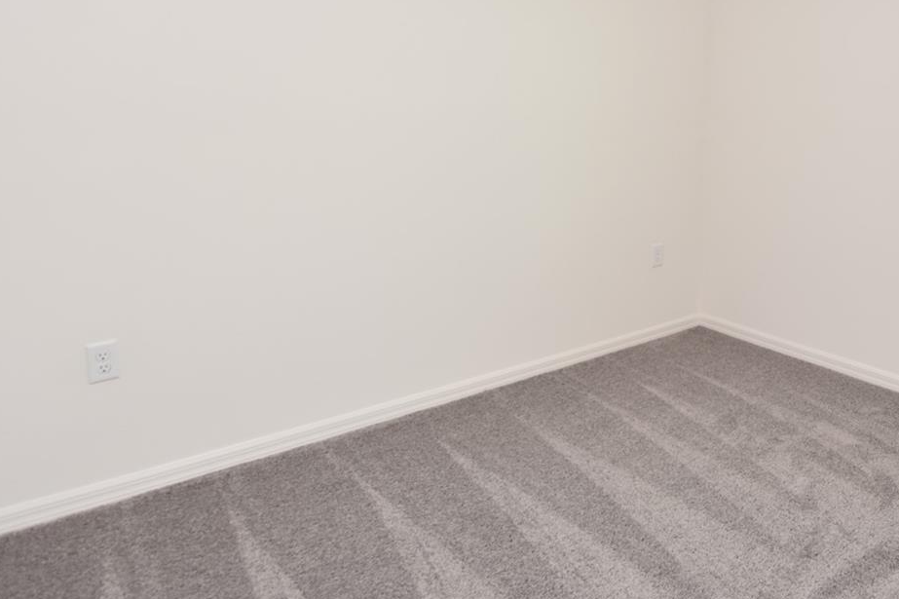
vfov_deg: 47.8
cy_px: 156
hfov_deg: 65.5
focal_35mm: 26
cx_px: 664
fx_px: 649
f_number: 5
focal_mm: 10
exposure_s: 1/100
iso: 200
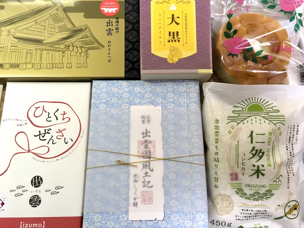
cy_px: 114
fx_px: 255
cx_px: 152
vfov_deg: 48.2
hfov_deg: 61.7
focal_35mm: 29
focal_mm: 4.15
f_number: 2.2
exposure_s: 1/30
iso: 50
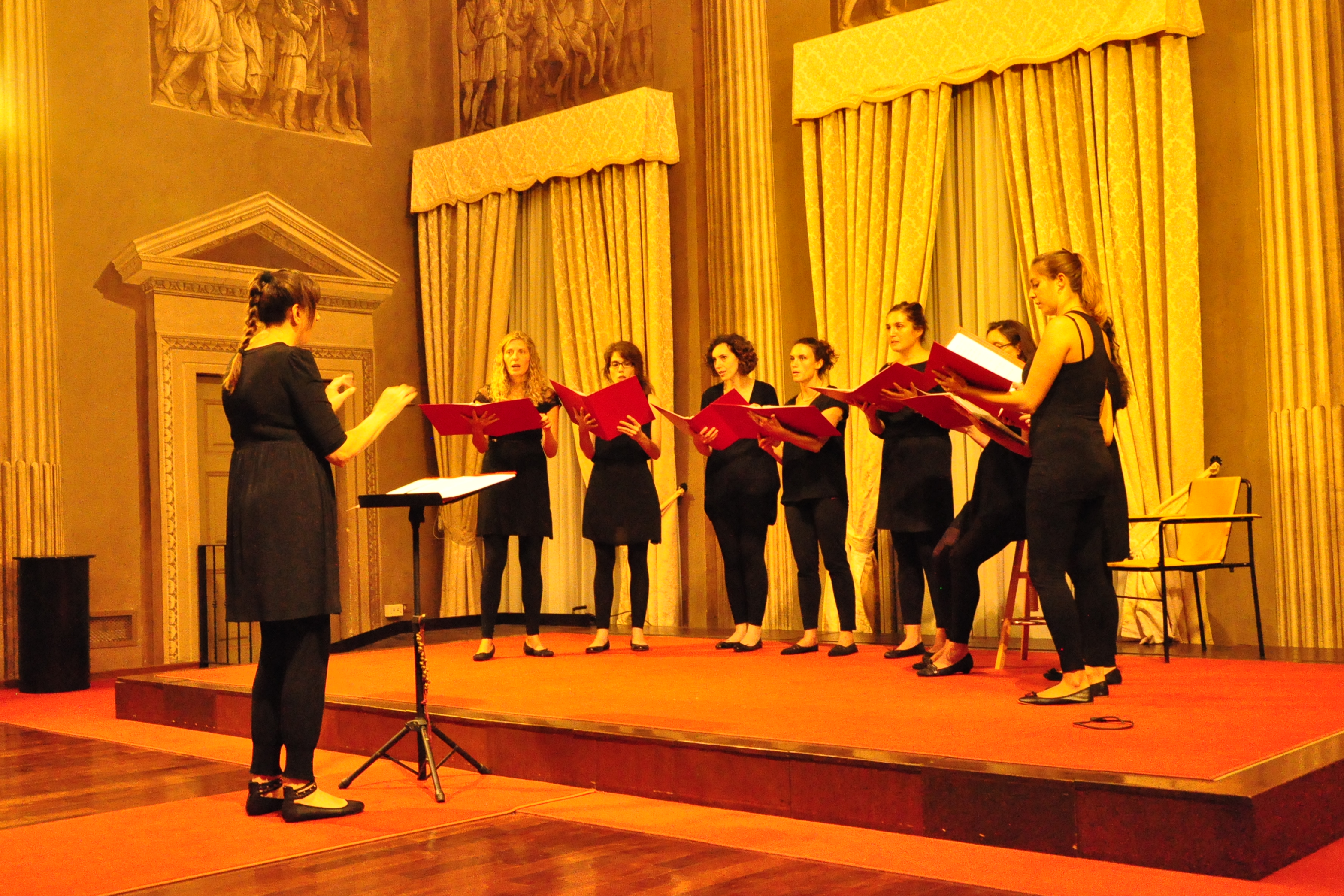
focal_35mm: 40
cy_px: 439
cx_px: 673
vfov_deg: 33.4
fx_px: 1493
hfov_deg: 48.5
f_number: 7.1
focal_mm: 26
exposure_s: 1/20
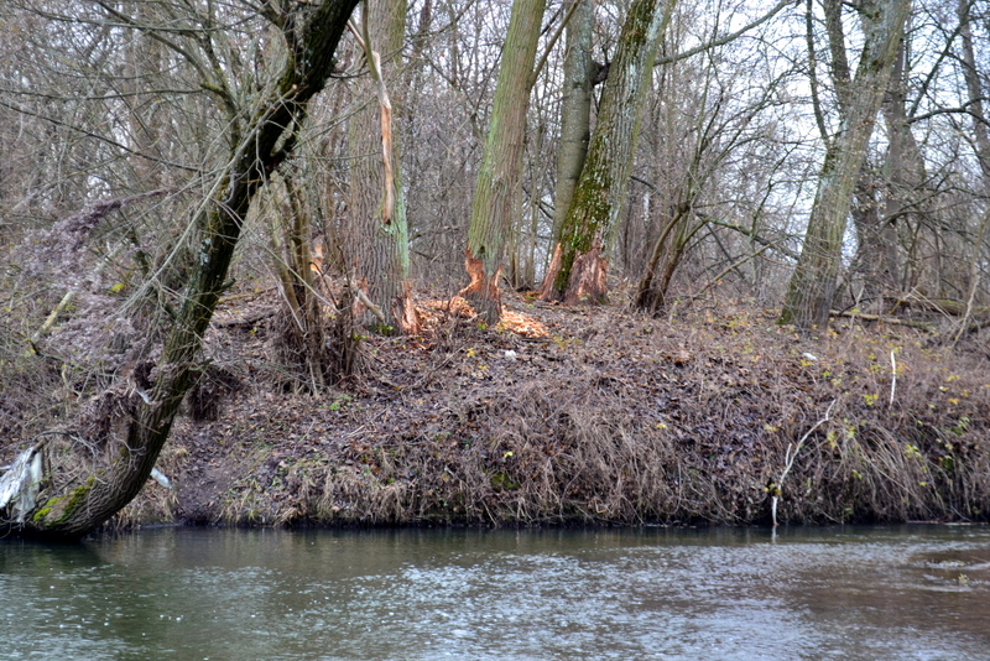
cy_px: 330
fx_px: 2269
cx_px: 495
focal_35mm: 82
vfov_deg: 16.6
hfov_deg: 24.6
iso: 800
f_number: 7.1
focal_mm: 55
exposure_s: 1/60
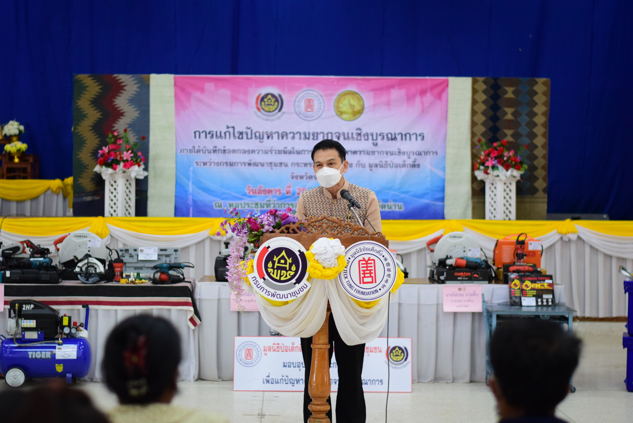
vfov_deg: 18.2
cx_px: 316
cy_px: 212
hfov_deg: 27.0
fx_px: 1319
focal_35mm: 75
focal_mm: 50
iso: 1600
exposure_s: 1/500
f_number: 2
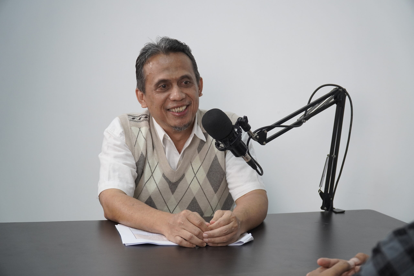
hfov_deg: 29.2
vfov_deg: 19.7
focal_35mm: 69
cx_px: 207
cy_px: 138
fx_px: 793
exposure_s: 1/160
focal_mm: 46
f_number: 4
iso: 1250
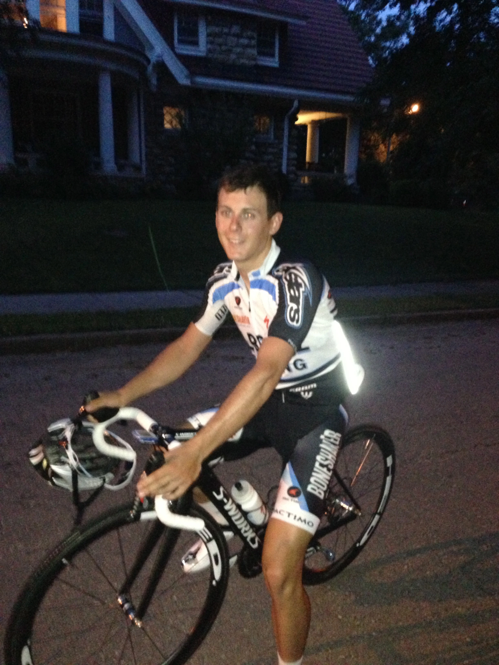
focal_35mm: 33
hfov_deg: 42.9
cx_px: 250
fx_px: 634
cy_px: 332
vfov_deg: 55.4
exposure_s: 1/16
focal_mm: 4.13
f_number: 2.4
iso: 800
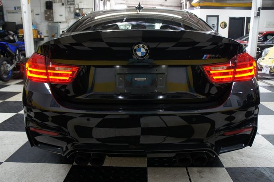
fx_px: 205
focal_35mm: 27
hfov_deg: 67.4
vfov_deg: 47.9
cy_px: 91
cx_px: 137
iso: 320
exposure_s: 1/30
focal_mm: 18
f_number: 3.5
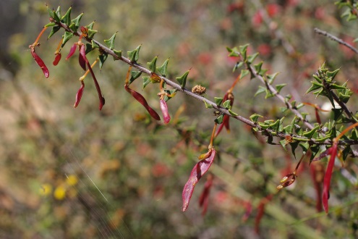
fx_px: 746
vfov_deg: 18.2
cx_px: 179
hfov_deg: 27.0
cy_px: 120
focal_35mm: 75
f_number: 11
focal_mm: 50
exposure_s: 1/320
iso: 400
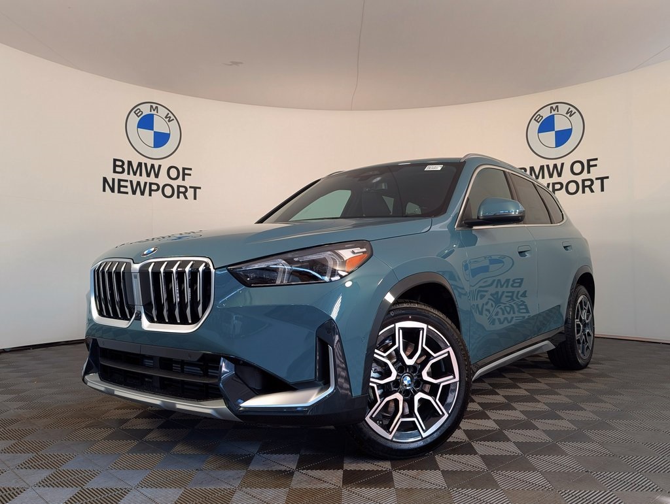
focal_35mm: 24
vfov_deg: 56.9
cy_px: 252
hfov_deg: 71.5
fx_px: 465
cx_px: 335
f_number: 1.68
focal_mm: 6.9
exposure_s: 1/120
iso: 30
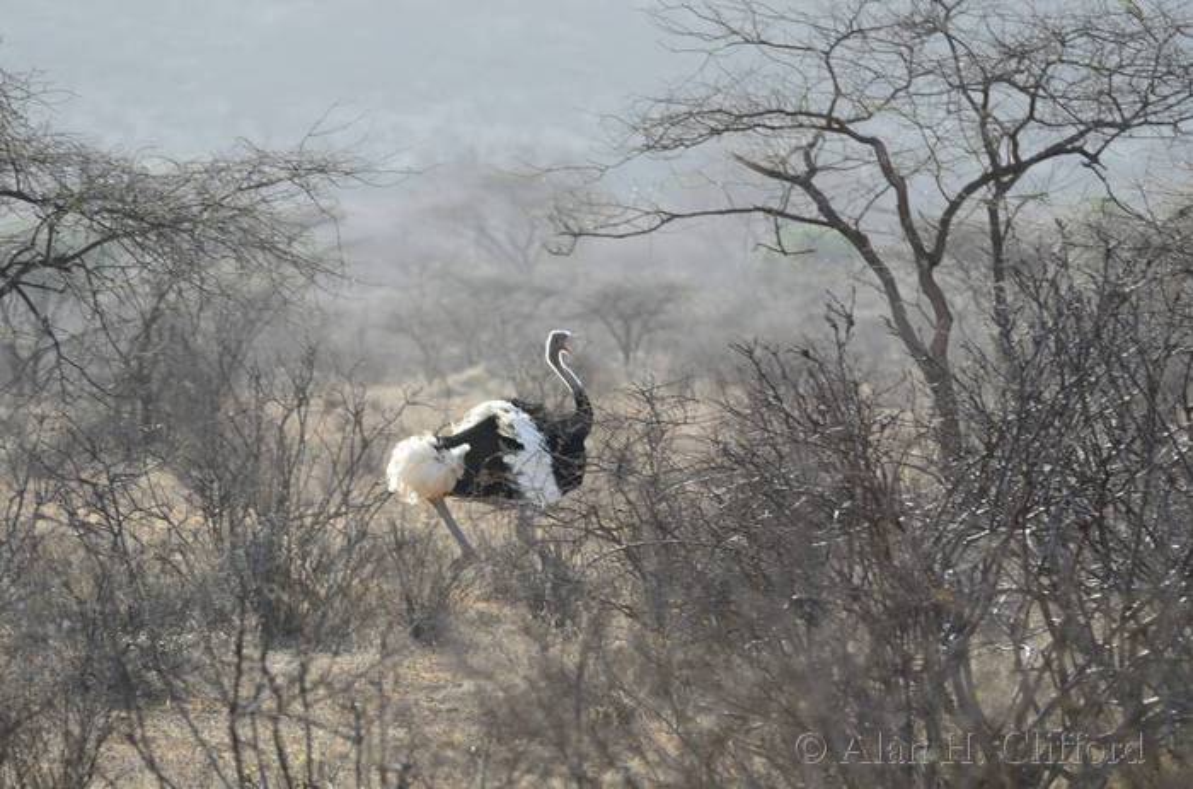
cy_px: 394
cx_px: 596
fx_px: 9173
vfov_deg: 4.9
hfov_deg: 7.4
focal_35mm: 278
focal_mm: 185
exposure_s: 1/500
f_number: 5
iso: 220
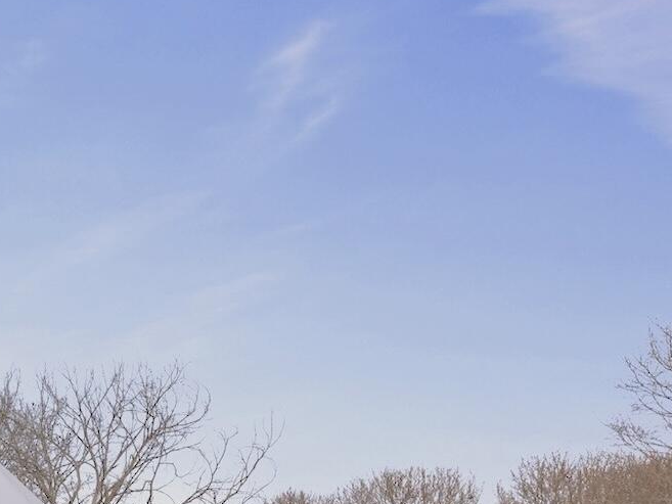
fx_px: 1359
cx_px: -302
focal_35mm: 70
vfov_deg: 19.9
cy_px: 589
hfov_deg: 23.1
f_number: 1.8
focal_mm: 8.67
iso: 100
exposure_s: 1/3200
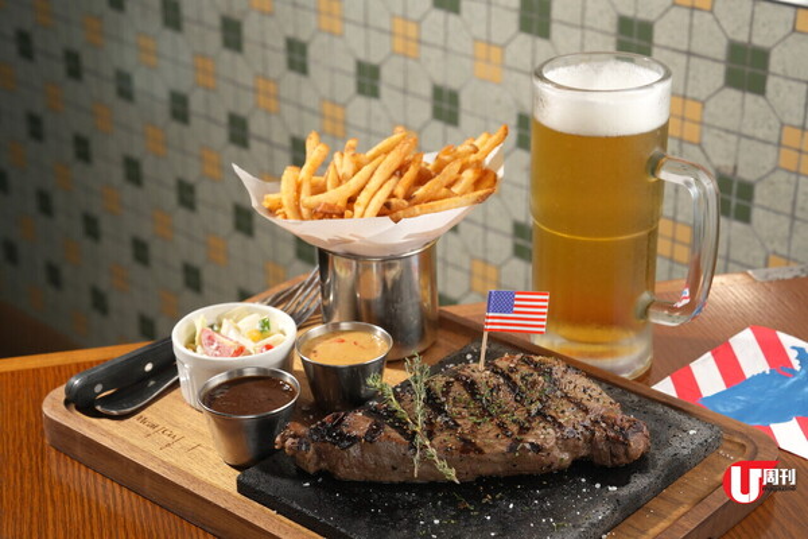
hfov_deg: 28.8
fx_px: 1571
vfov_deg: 19.5
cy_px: 270
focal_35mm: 70
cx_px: 404
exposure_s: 1/200
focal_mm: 70
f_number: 9
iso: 160
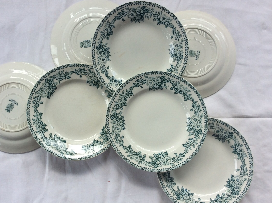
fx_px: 290
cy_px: 107
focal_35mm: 37
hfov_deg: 50.1
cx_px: 118
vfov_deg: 38.6
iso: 32
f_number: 2.4
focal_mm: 3.3
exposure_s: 1/252
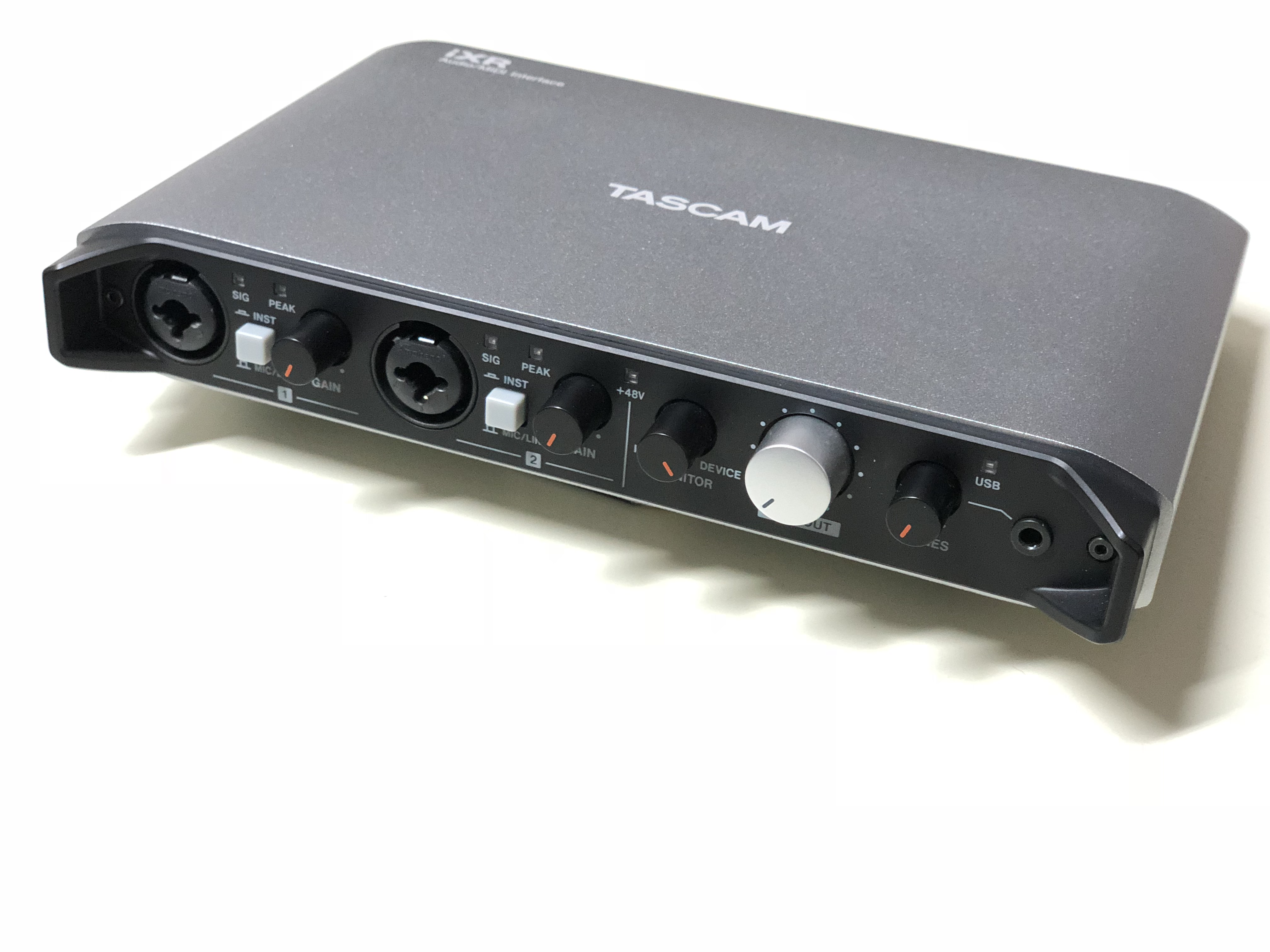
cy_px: 476
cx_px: 635
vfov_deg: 28.0
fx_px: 1908
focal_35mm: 52
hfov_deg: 36.8
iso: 160
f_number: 2.4
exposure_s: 1/11
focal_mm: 6
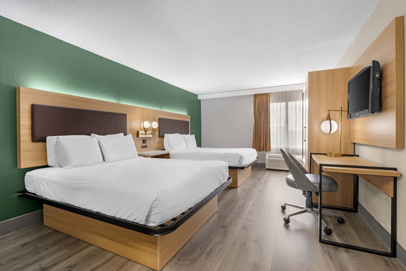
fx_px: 169
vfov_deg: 77.3
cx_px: 203
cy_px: 136
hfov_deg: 100.4
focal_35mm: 15
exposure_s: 1/15
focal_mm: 10
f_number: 8
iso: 125
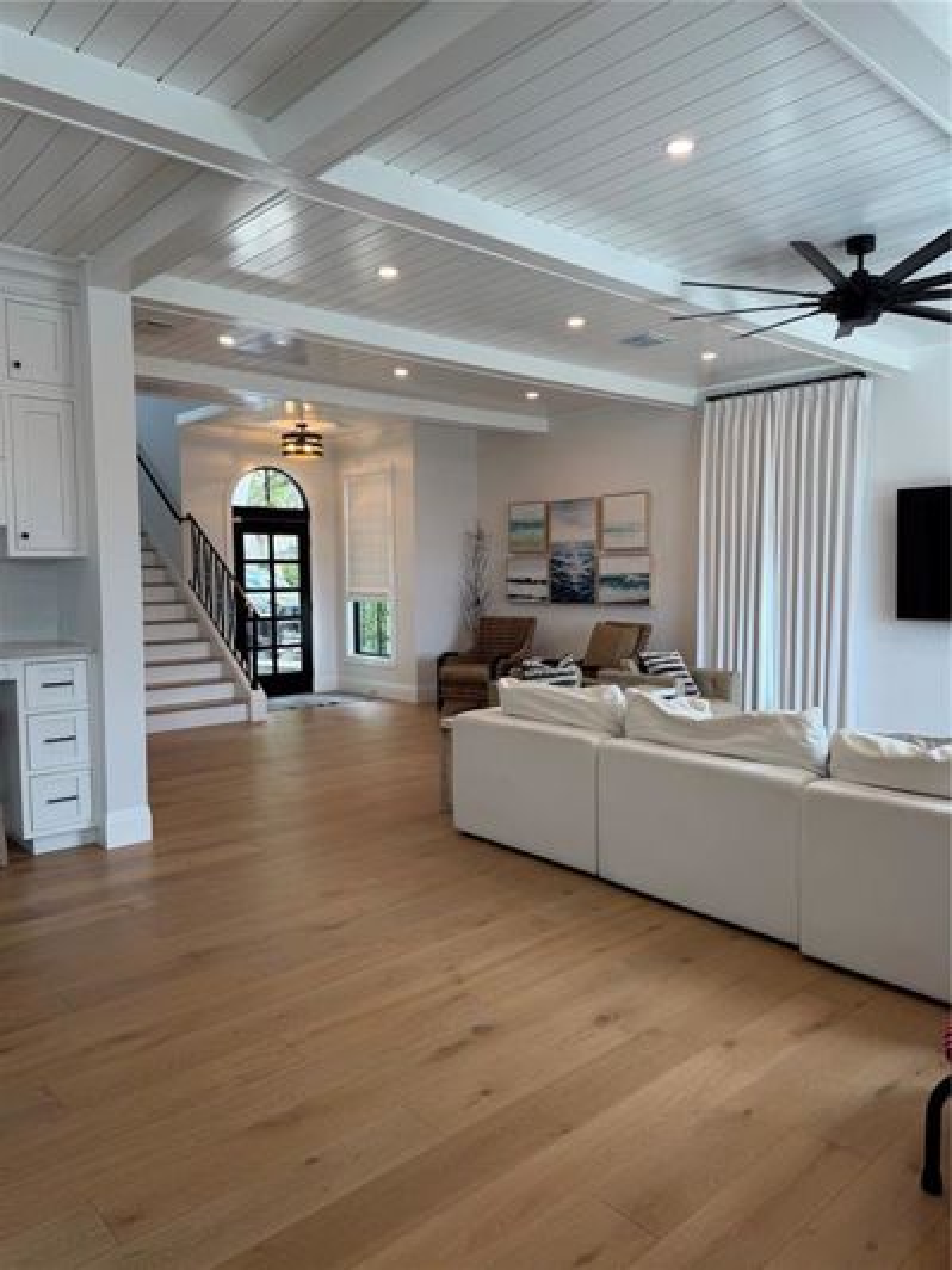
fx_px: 880
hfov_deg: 56.8
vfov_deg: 71.6
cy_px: 635
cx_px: 476
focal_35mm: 24
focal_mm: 6.76
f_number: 1.78
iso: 64
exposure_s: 1/120
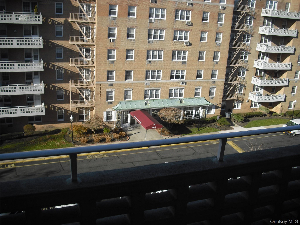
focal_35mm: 38
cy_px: 112
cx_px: 150
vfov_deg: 37.7
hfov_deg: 49.0
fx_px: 329
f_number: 5.6
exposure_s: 1/250
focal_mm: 6.2
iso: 64
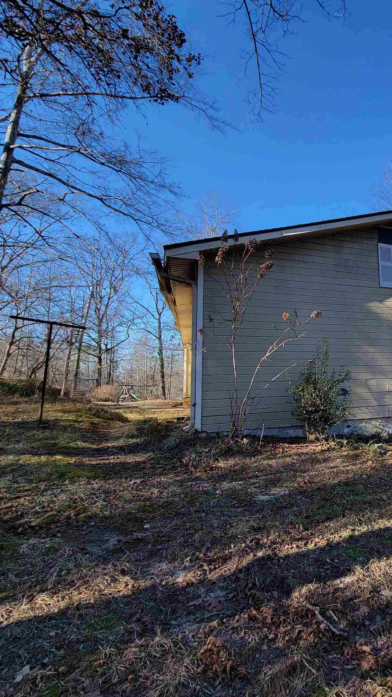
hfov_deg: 49.6
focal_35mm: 19
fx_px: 351
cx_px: 376
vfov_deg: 89.6
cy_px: 349
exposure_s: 1/492
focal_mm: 2.2
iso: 50
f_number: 2.2
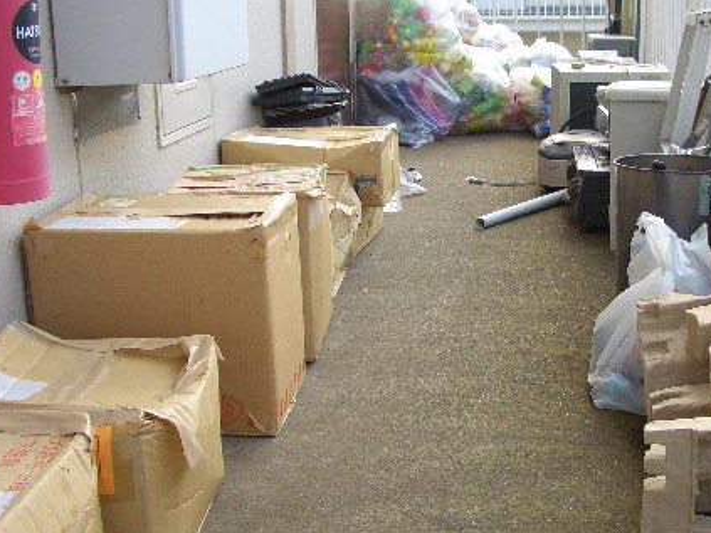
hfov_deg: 35.7
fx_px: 1088
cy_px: 294
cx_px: 491
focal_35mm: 53
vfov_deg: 27.5
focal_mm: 5.8
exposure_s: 1/320
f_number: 2.6
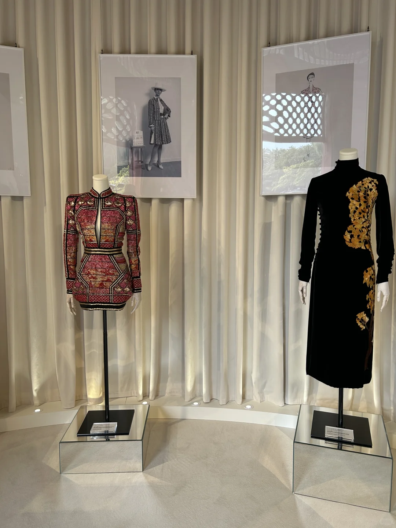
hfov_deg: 53.1
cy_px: 264
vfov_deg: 67.3
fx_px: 397
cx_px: 198
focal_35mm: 26
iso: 40
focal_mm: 5.7
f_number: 1.5
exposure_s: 1/244
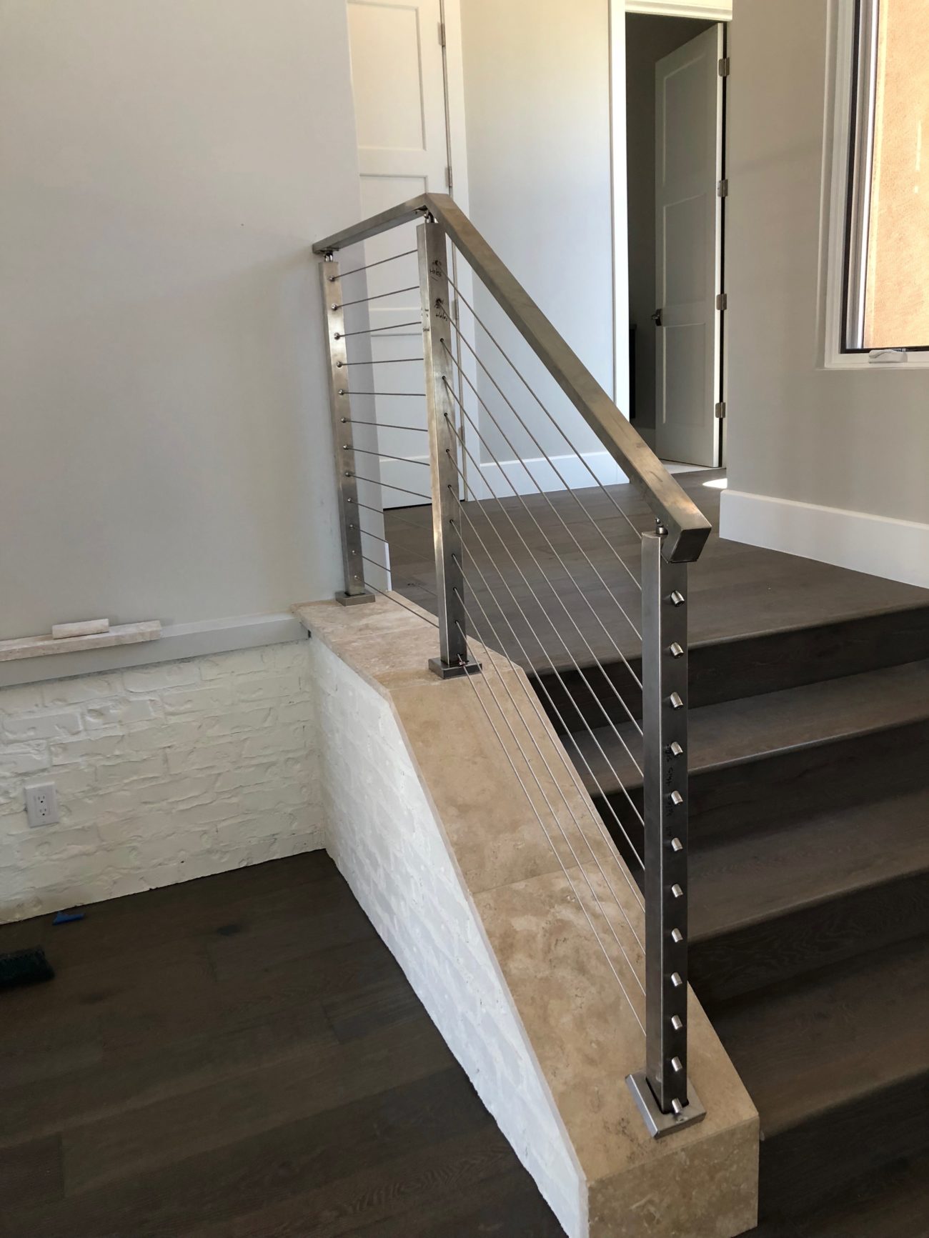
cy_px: 619
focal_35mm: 28
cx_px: 464
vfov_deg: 63.4
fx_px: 1002
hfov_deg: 49.8
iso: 32
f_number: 1.8
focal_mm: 3.99
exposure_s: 1/30
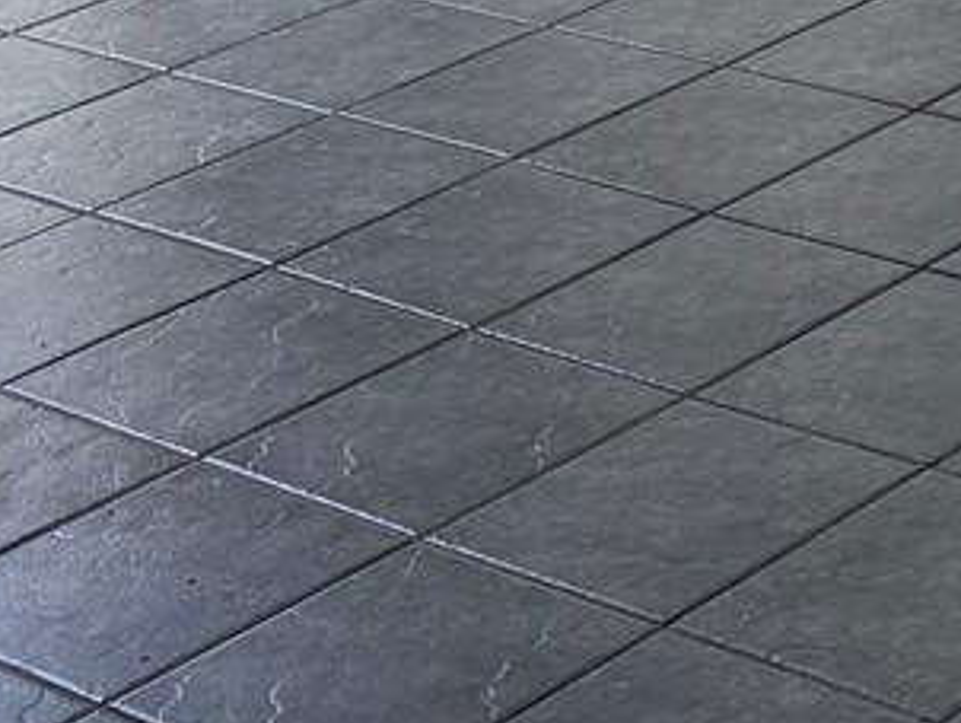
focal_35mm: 127
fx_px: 3529
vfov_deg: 10.7
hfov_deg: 14.1
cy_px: -748
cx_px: 1601
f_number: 1.78
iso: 100
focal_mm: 6.76
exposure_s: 1/521
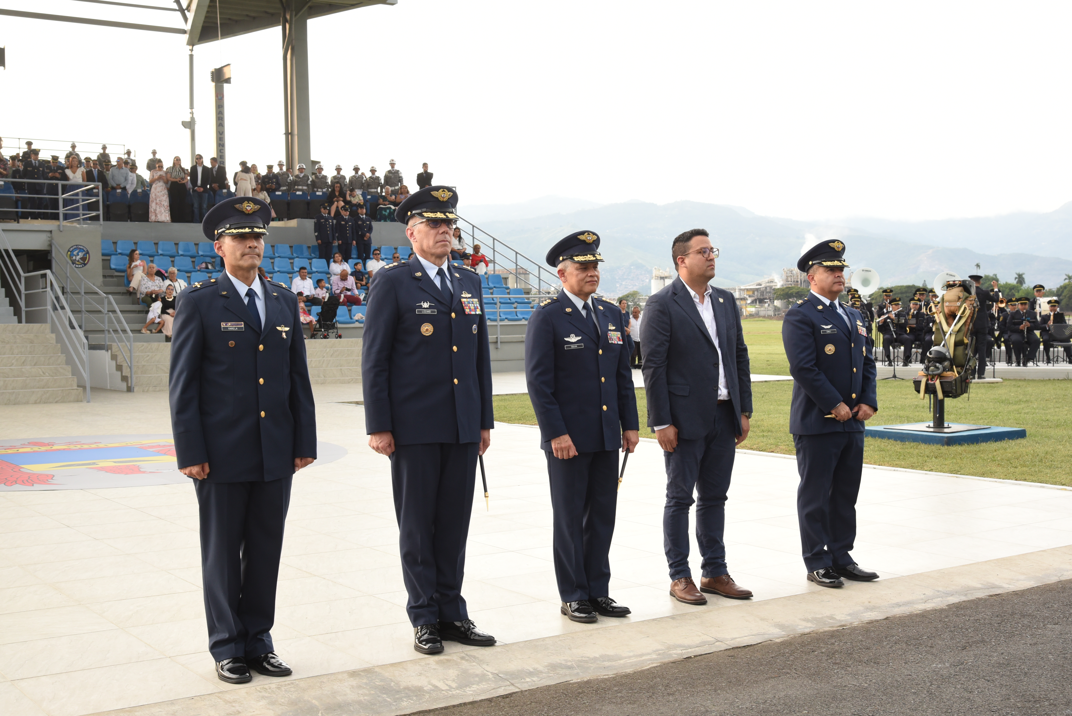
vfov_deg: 30.5
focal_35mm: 44
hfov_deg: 44.5
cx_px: 536
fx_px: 1311
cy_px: 358
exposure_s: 1/200
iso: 1000
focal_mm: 44
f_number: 8
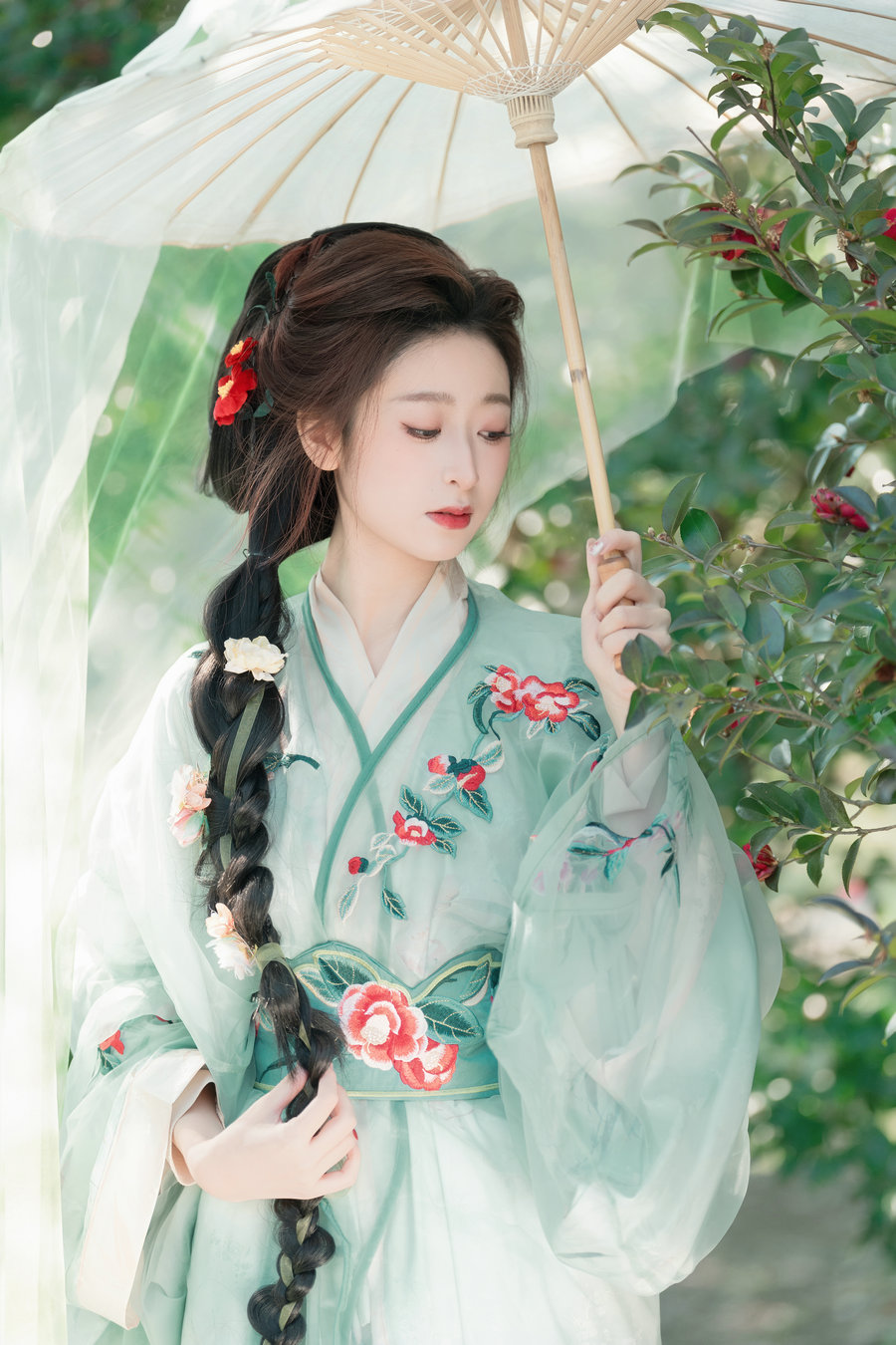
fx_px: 4965
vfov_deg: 15.4
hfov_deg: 10.3
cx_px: 448
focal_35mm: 133
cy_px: 672
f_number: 2.8
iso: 400
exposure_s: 1/500
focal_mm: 133
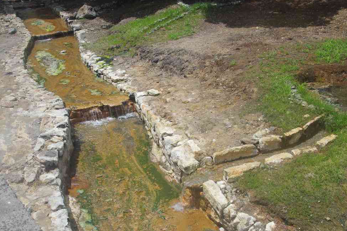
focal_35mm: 37
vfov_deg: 35.9
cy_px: 116
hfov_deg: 51.9
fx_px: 357
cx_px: 172
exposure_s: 1/125
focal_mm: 24
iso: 200
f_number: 11
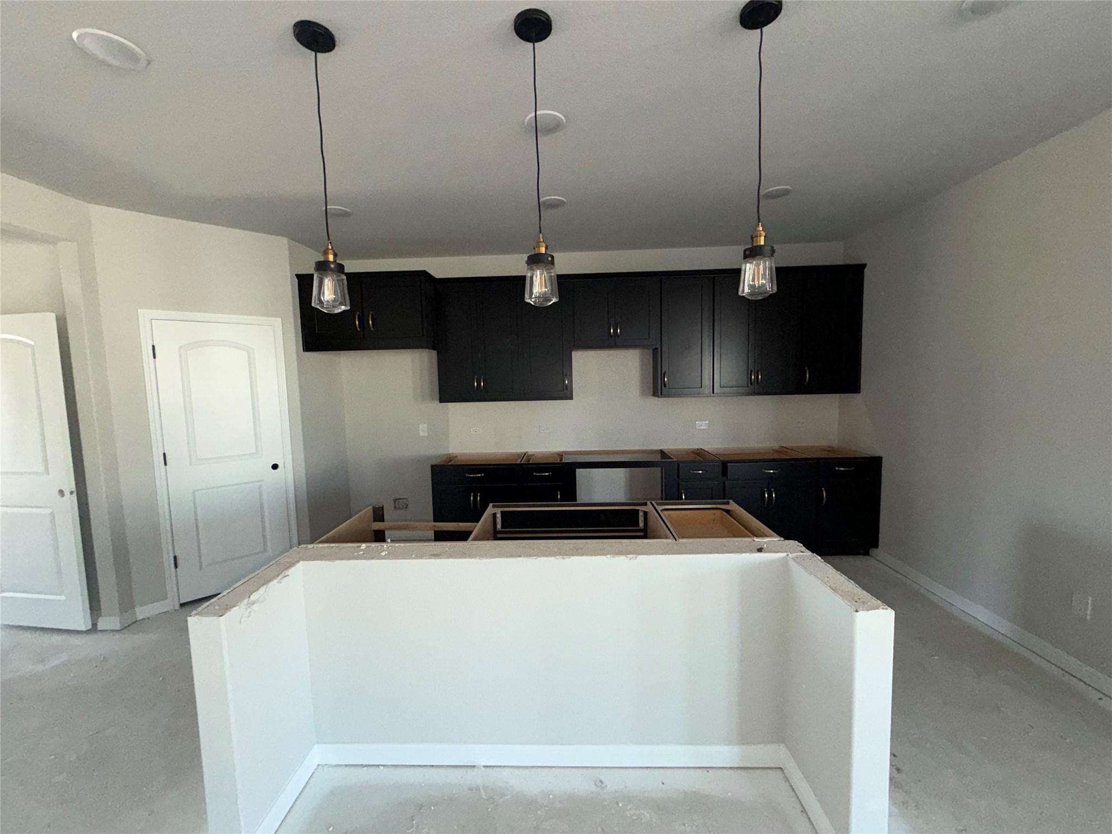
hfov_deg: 102.1
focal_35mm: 14
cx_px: 556
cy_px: 417
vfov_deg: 85.7
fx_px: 450
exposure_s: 1/114
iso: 160
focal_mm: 2.22
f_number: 2.2
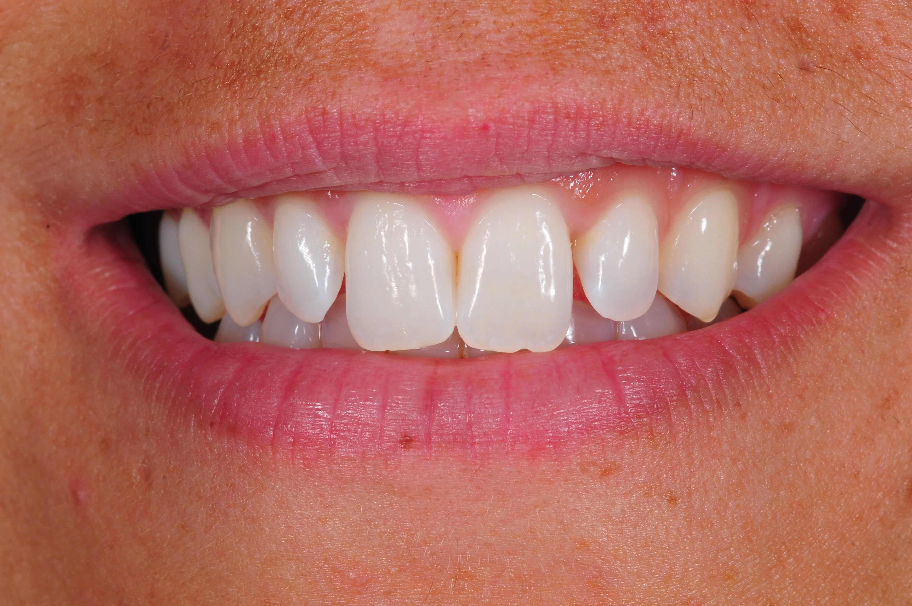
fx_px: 3985
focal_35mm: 158
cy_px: 303
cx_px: 456
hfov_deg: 13.1
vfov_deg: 8.7
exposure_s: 1/60
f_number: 16
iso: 400
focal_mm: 105
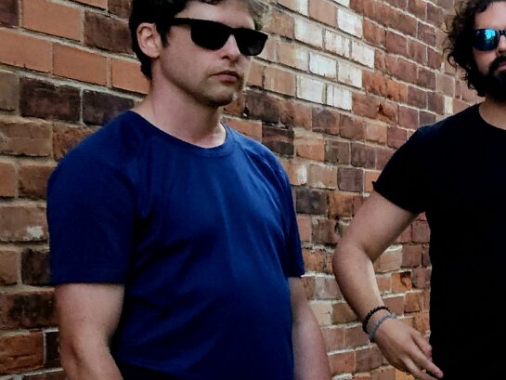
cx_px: 876
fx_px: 1579
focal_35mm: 108
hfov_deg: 15.8
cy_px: 337
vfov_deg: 13.6
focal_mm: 5.4
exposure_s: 1/357
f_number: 1.8
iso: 250
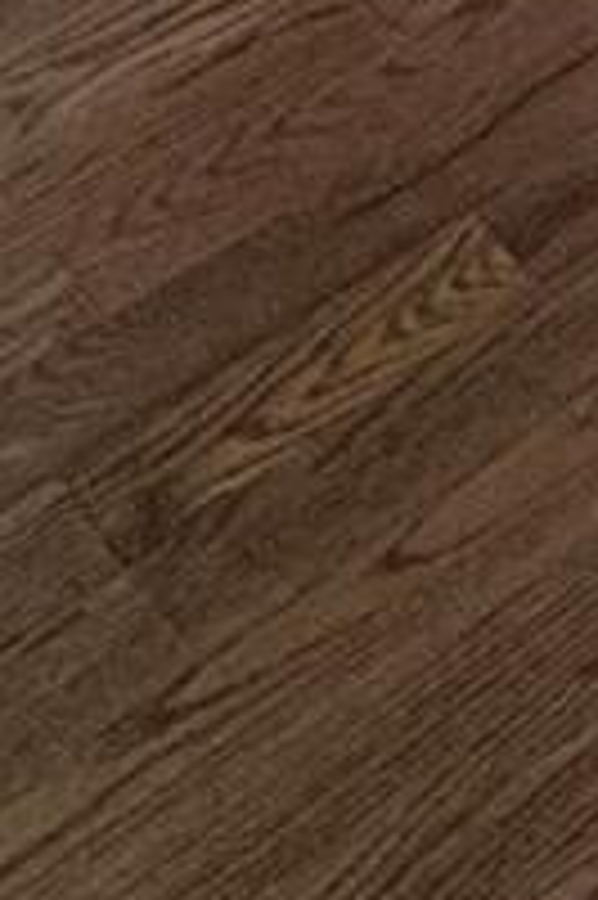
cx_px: 1646
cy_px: -1548
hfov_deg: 9.9
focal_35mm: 112
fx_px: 2795
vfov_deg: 12.2
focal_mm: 2.22
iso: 200
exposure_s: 1/120
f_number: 2.2
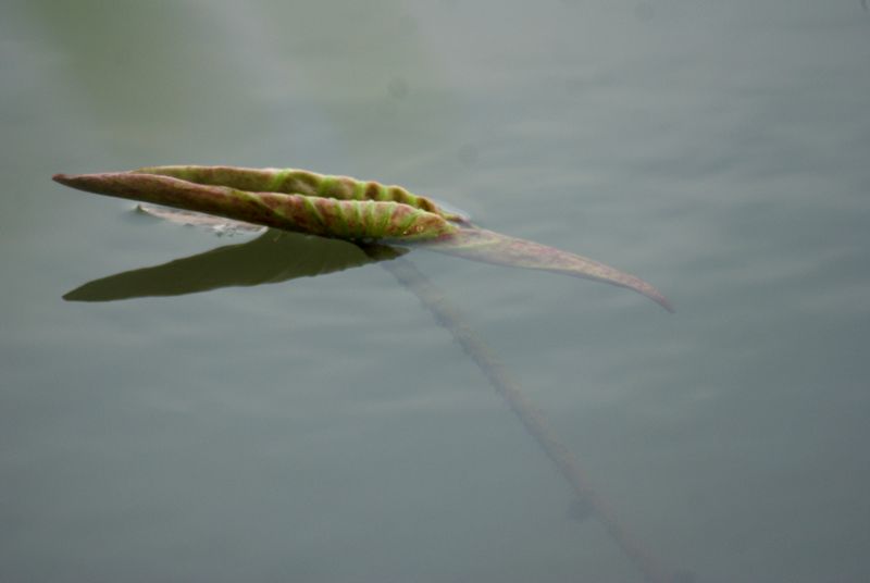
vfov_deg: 4.0
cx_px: 435
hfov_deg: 6.0
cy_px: 292
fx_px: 8350
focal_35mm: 345
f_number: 5.6
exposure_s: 1/400
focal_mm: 230
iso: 320
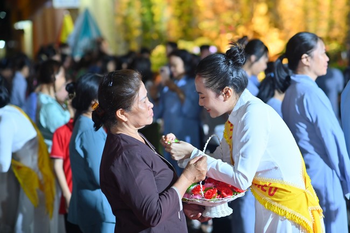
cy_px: 116
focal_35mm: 85
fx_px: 826
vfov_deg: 16.1
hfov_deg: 23.9
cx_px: 175
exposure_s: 1/125
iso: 1000
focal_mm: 85
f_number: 2.8
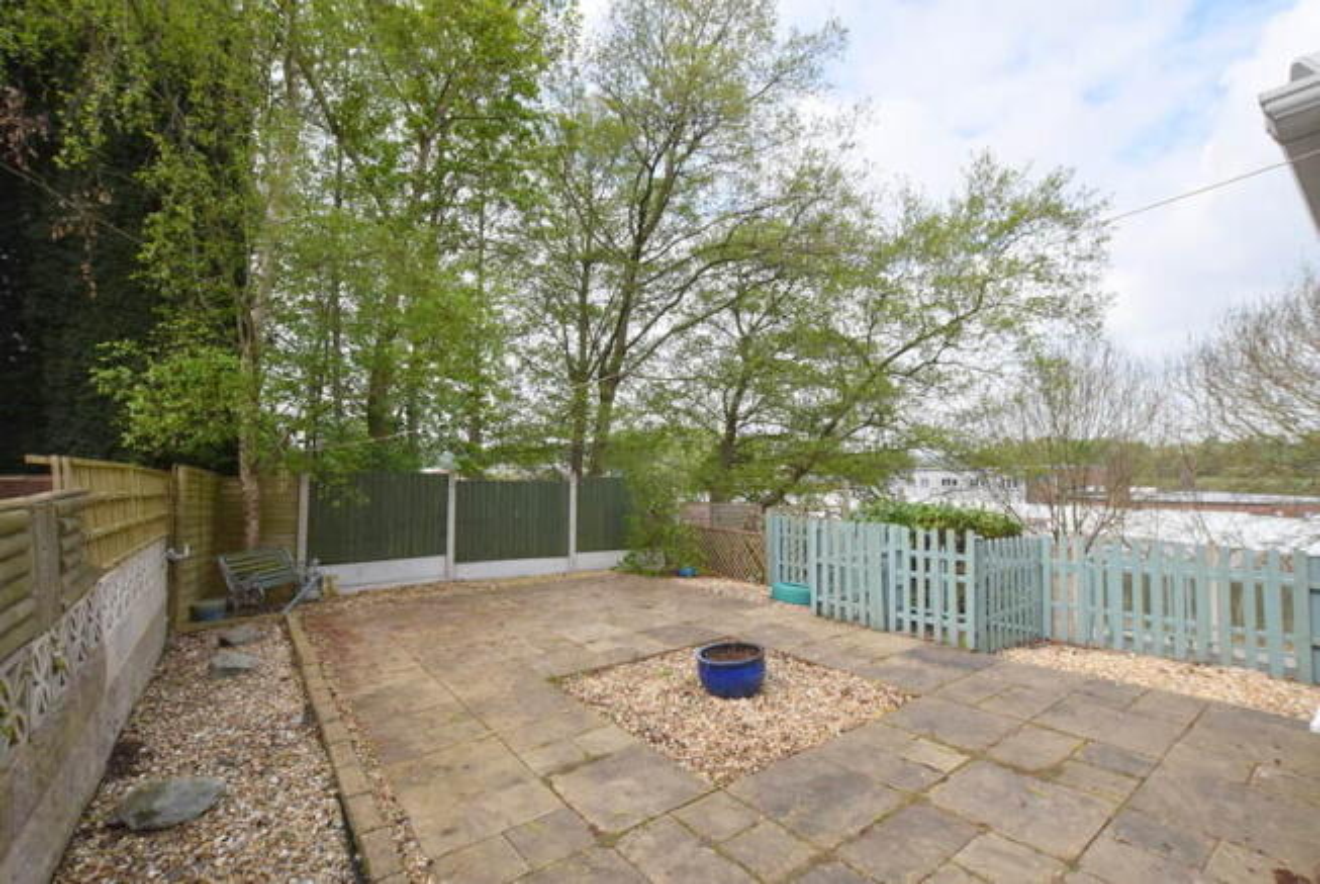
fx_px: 551
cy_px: 442
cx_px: 660
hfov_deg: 100.3
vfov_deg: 77.5
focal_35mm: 15
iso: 450
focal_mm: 10
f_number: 8
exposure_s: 1/500
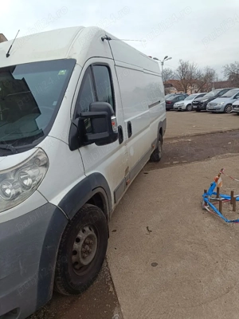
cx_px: 120
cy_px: 160
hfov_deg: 56.8
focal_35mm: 24
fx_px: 221
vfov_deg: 71.6
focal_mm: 5.59
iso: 53
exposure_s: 1/476
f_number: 1.88
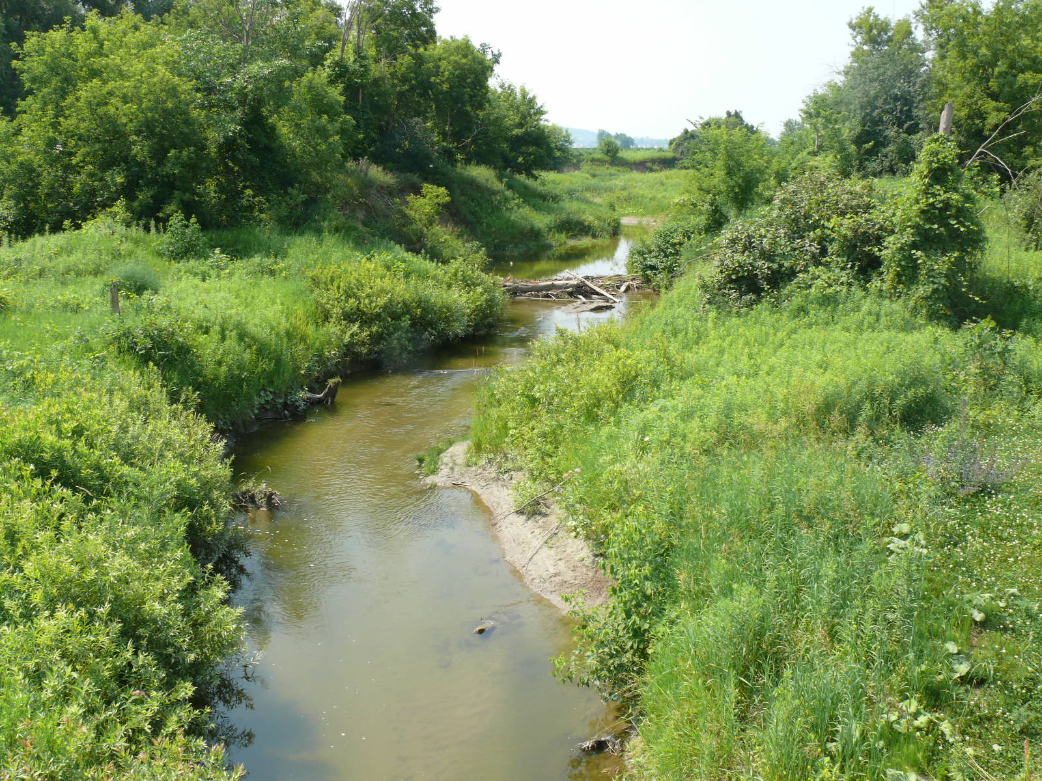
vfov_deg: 39.7
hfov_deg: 51.4
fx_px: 1084
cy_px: 390
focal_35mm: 36
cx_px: 521
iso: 100
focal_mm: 7.6
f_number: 5.6
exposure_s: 1/200
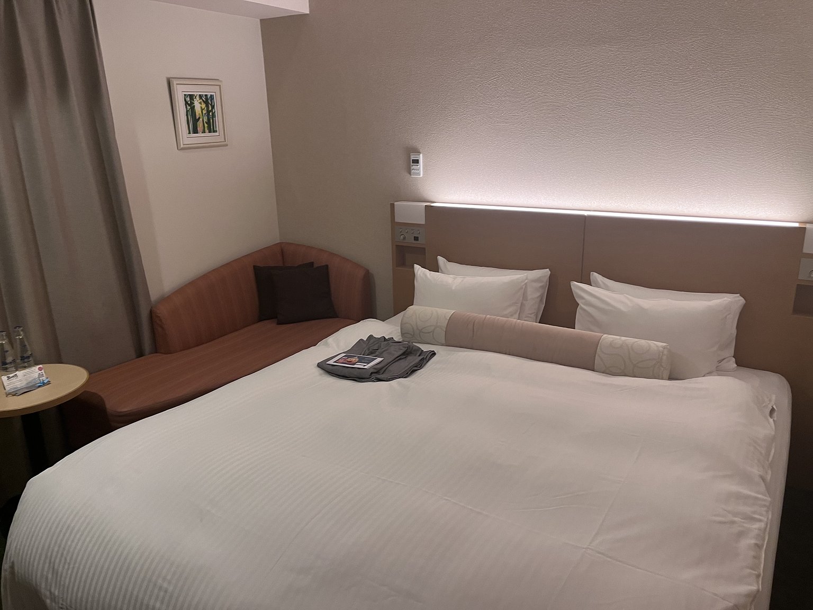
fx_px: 611
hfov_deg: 67.3
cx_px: 406
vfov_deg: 53.1
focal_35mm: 26
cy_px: 305
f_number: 1.6
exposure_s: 1/50
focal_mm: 5.1
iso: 125
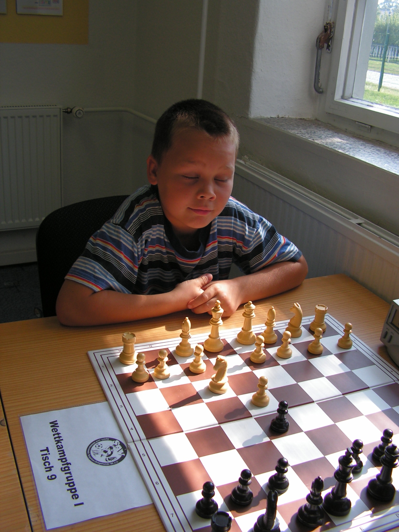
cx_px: 200
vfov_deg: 51.4
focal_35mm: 36
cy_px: 266
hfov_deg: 39.7
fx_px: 553
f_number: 3.2
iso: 64
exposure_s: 1/160
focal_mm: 6
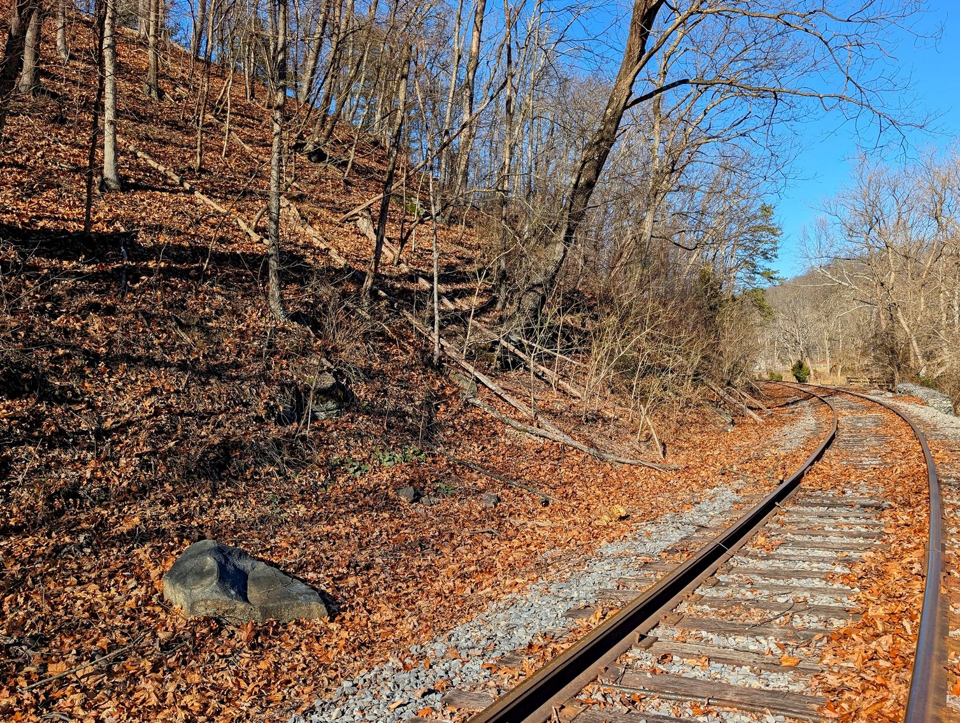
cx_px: 480
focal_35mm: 24
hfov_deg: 71.5
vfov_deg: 56.9
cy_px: 362
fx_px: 667
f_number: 1.68
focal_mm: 6.9
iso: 20
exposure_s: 1/760
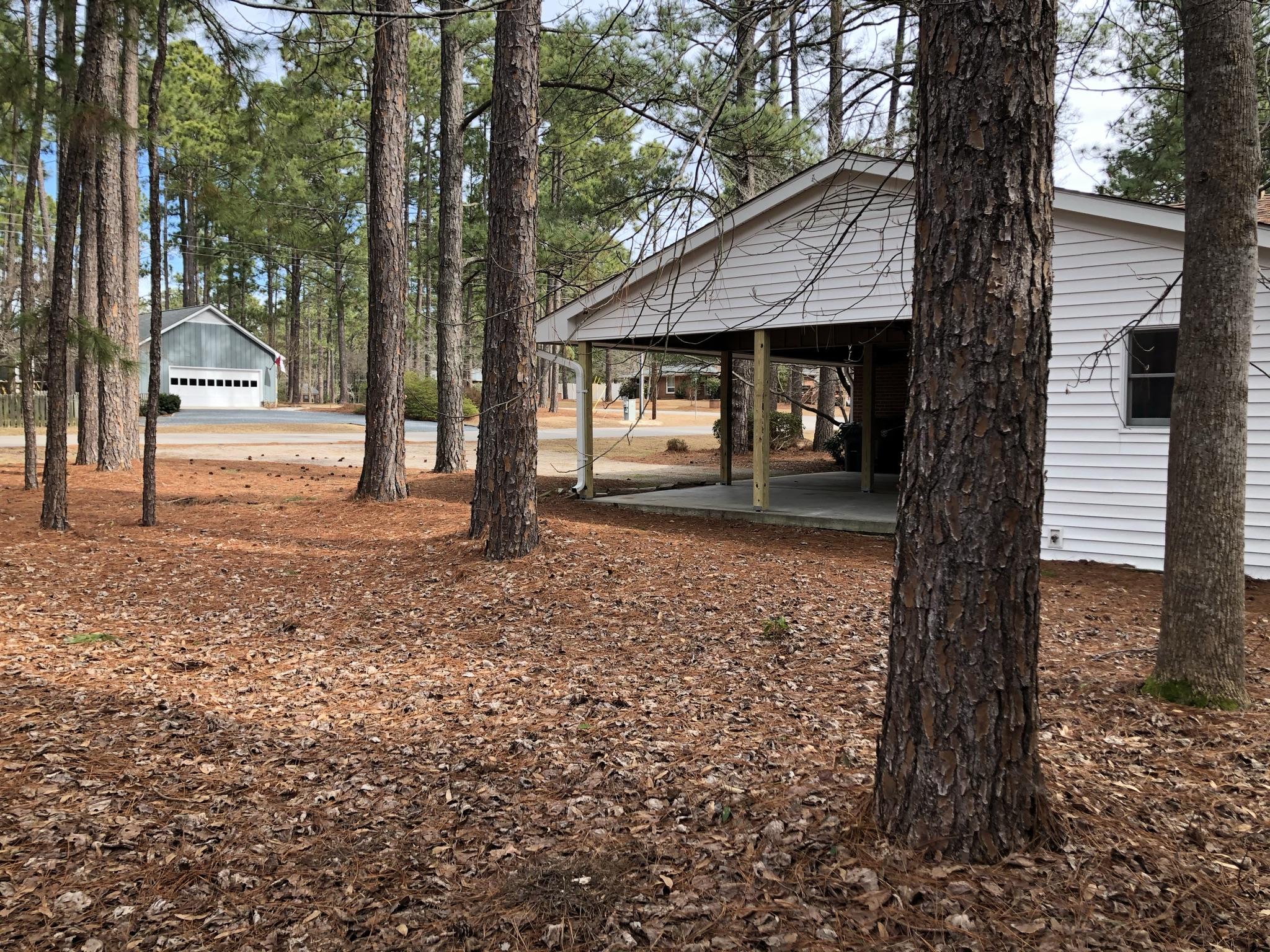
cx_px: 635
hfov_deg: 63.4
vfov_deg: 49.7
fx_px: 1027
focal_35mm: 28
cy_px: 476
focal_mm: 3.99
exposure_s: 1/209
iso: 20
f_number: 1.8
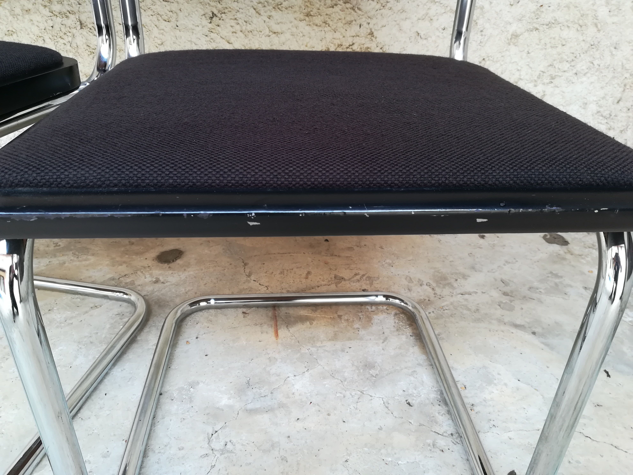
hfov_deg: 67.3
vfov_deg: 53.1
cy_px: 238
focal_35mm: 26
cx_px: 316
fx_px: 475
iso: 80
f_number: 2.2
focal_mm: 3.83
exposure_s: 1/50
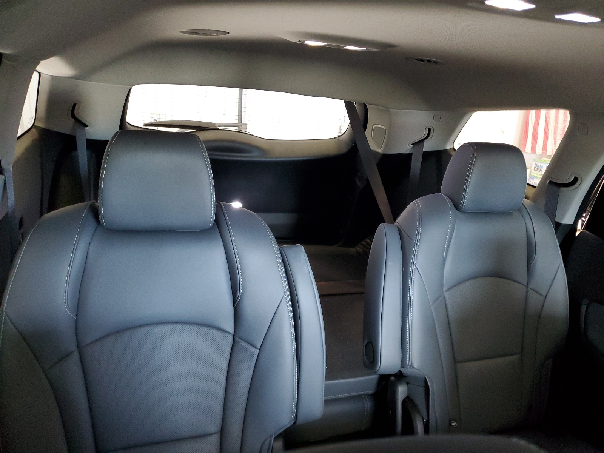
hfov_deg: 67.3
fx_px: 454
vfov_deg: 53.1
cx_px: 302
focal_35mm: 26
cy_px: 226
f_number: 1.5
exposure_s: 1/30
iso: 282
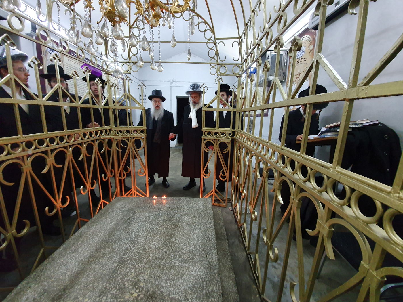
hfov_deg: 106.2
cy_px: 151
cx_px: 202
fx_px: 151
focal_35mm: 13
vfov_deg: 89.9
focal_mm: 1.8
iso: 500
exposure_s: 1/33
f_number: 2.2
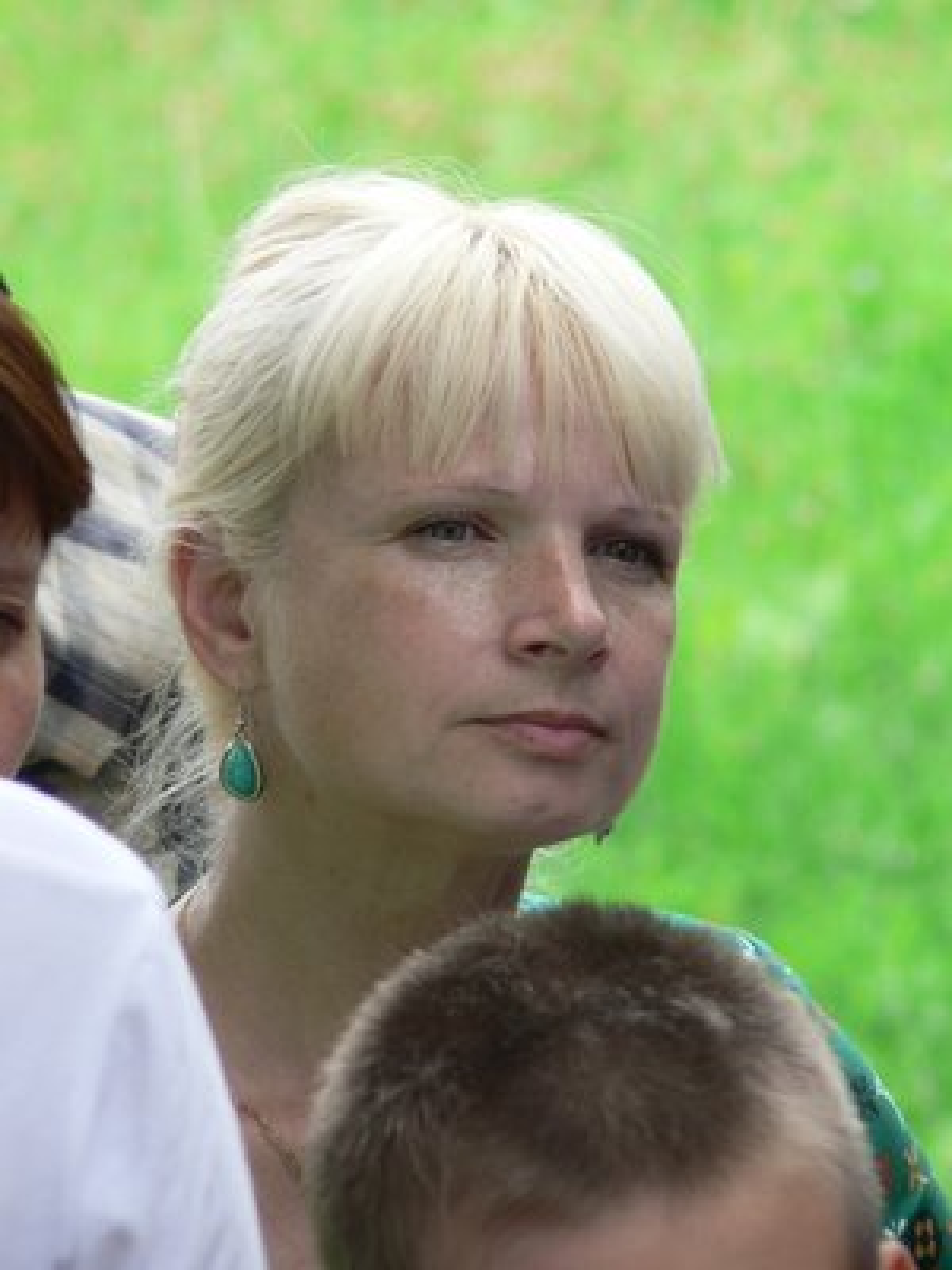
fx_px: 15841
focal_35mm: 432
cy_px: 635
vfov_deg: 4.6
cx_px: 476
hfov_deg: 3.4
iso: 80
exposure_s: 1/125
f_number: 4
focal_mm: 72
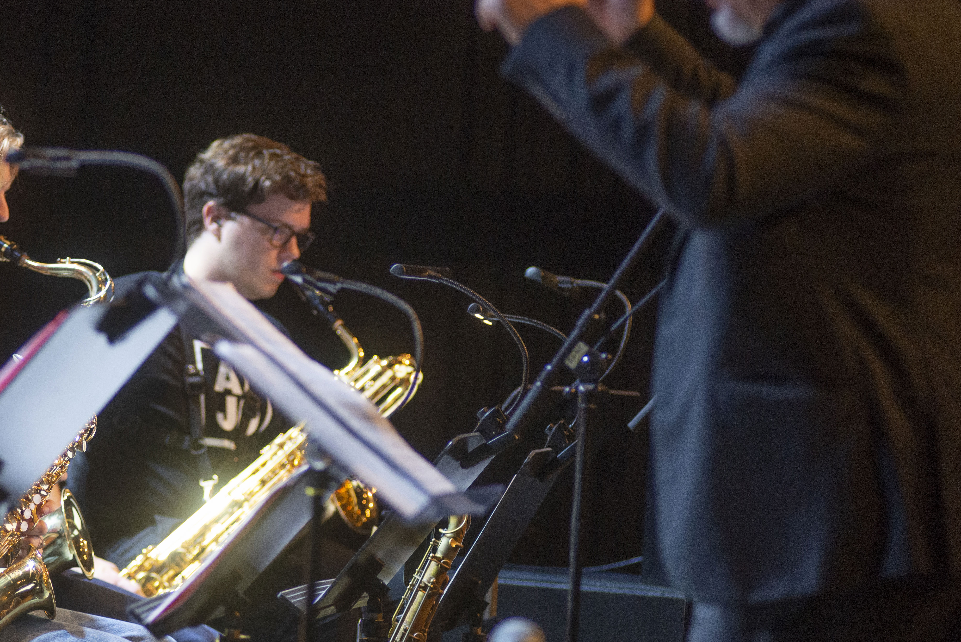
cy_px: 286
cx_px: 332
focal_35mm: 188
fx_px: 5020
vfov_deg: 7.3
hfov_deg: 10.9
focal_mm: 125
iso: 1600
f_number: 2.8
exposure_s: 1/250
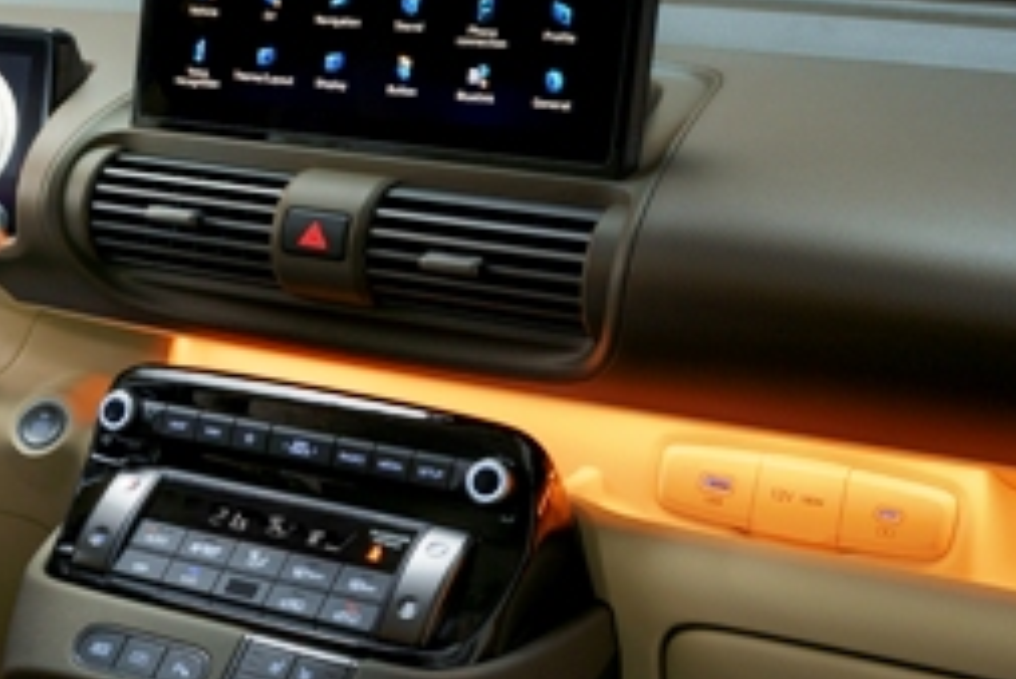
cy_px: 283
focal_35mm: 86
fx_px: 2428
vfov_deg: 15.9
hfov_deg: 22.0
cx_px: -177
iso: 50
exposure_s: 2
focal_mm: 34
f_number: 10
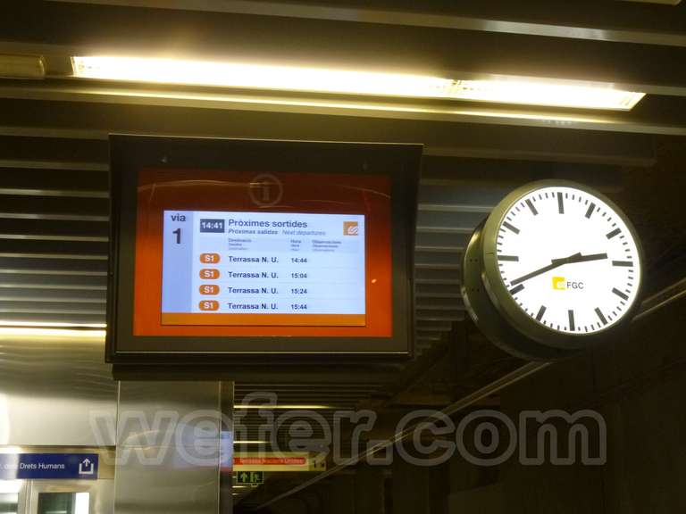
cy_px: 257
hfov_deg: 42.1
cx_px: 343
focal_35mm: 45
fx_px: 892
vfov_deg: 32.2
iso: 400
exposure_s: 1/30
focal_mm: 8
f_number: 3.9
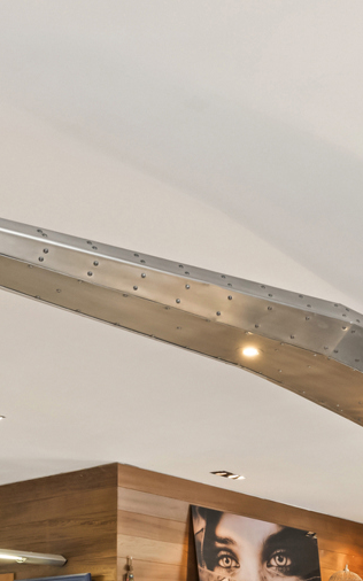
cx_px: 442
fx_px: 919
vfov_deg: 30.2
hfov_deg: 20.8
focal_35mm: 58
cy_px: 687
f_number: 10
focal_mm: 16
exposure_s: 1/4
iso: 1600
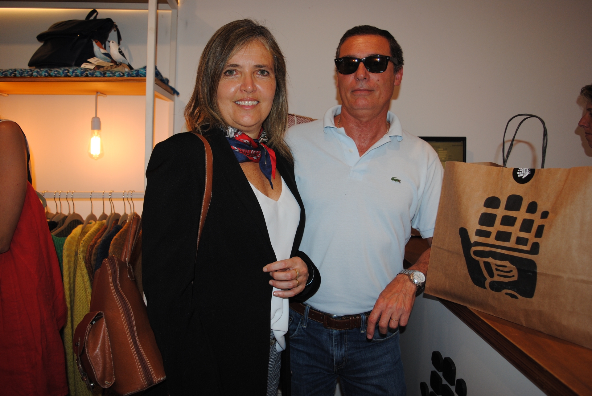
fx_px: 494
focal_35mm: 30
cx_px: 296
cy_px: 198
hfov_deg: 61.9
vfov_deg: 43.7
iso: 200
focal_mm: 20
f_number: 3.5
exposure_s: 1/60
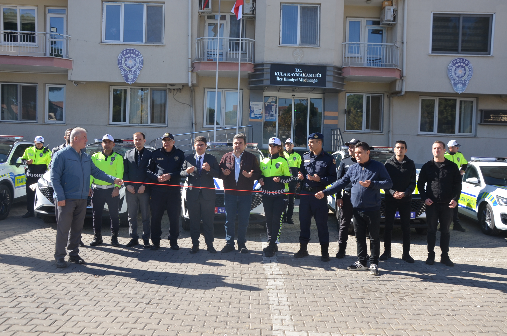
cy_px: 168
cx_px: 254
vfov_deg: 39.8
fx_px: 464
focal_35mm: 33
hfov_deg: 57.3
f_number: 8
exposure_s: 1/250
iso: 200
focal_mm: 22
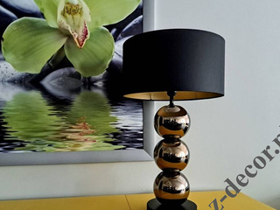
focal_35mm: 27
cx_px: 142
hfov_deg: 65.3
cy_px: 115
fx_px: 218
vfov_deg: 51.3
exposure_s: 1/33
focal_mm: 5.23
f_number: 1.8
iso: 500
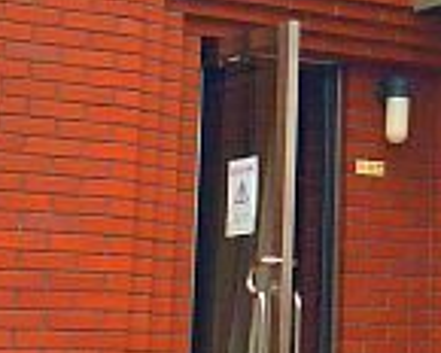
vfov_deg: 9.6
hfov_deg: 12.0
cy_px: -176
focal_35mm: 156
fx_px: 2036
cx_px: 590
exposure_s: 1/2564
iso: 32
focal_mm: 4.15
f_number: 2.2
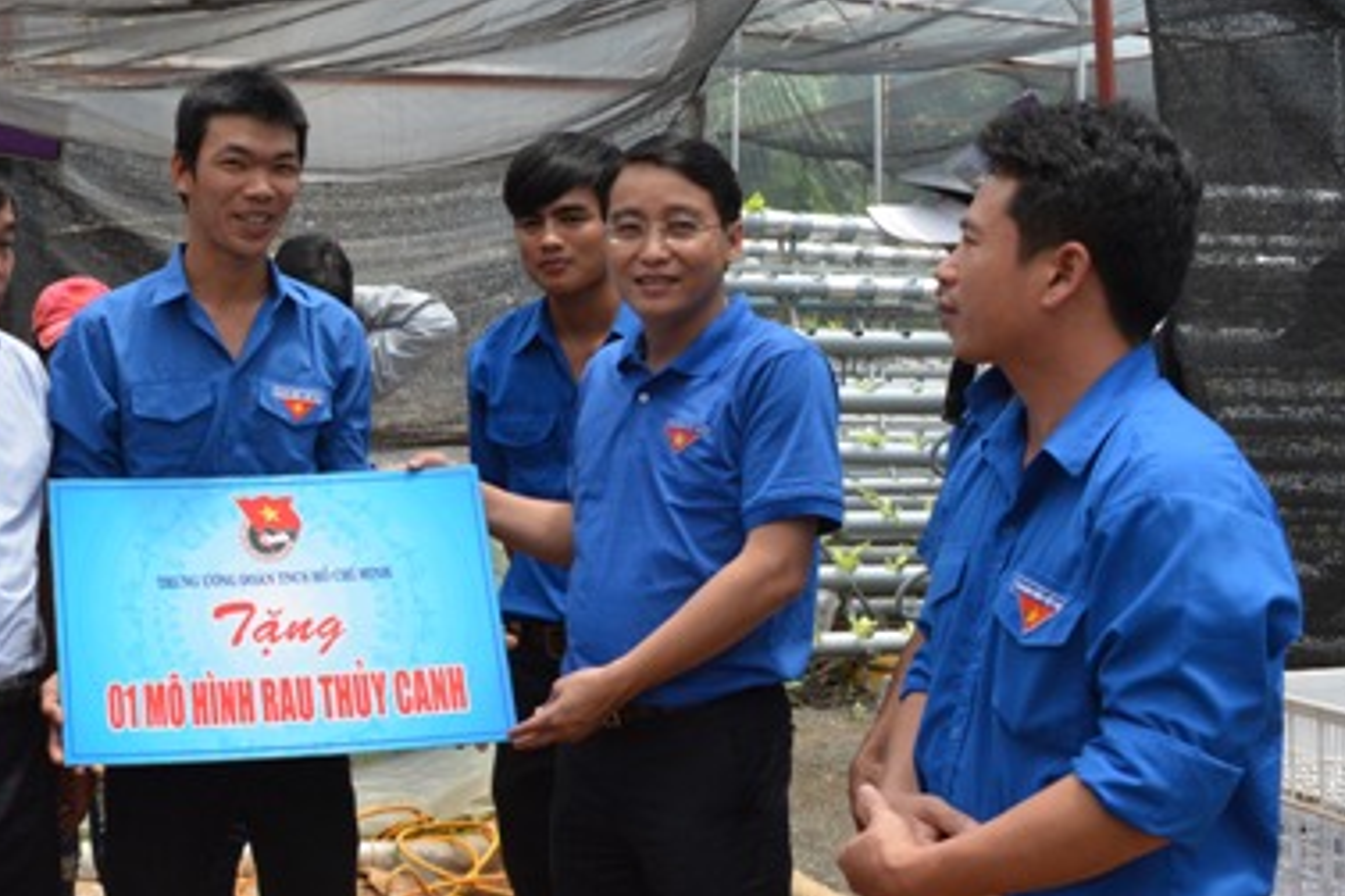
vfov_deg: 24.6
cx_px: 57
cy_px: 357
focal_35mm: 55
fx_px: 2054
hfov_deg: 33.7
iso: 1600
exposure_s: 1/2000
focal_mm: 18
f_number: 6.3
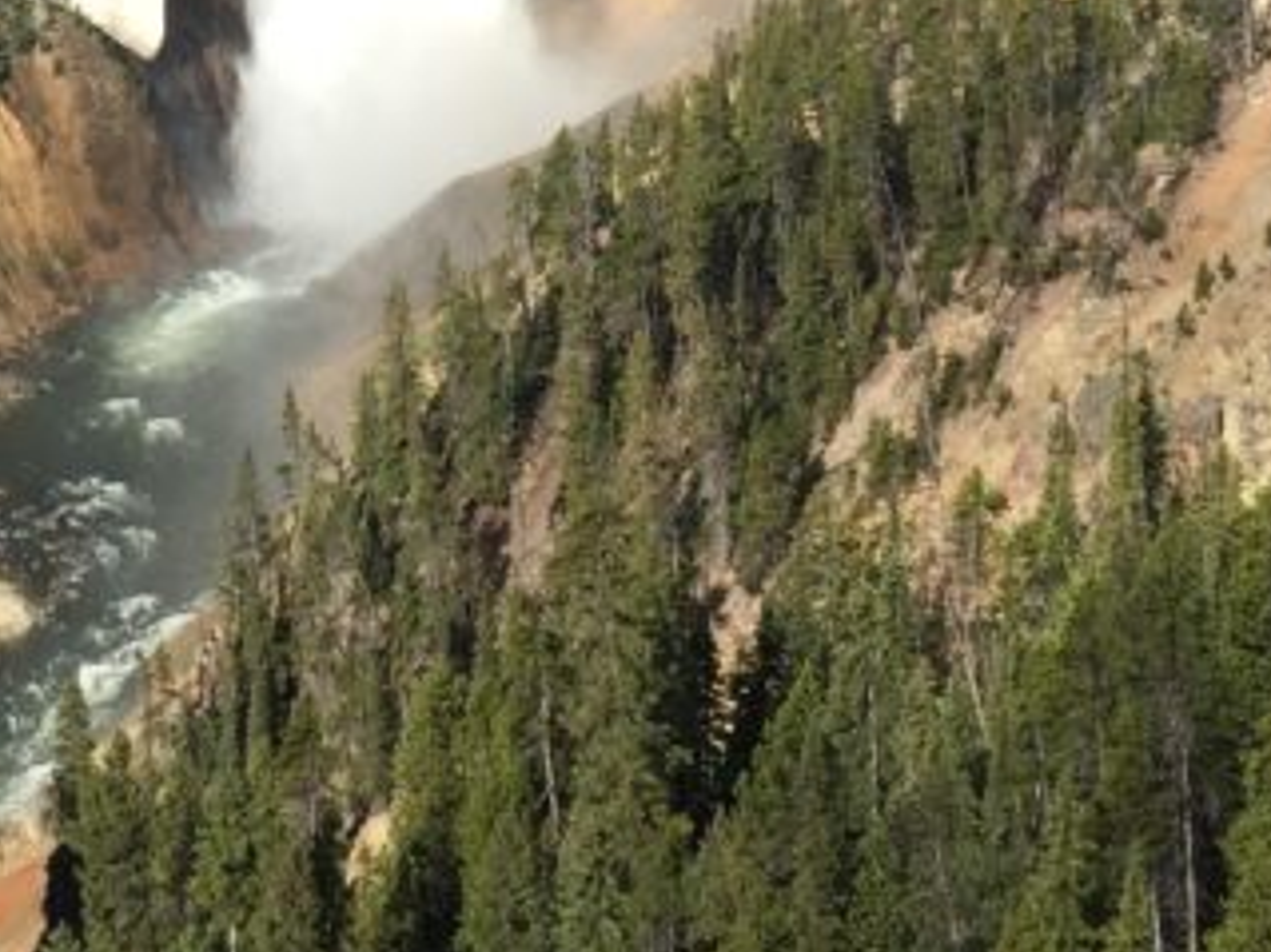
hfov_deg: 20.8
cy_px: -430
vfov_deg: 14.9
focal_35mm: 93
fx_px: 3413
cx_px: 251
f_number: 2.2
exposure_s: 1/1799
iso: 32
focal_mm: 4.15
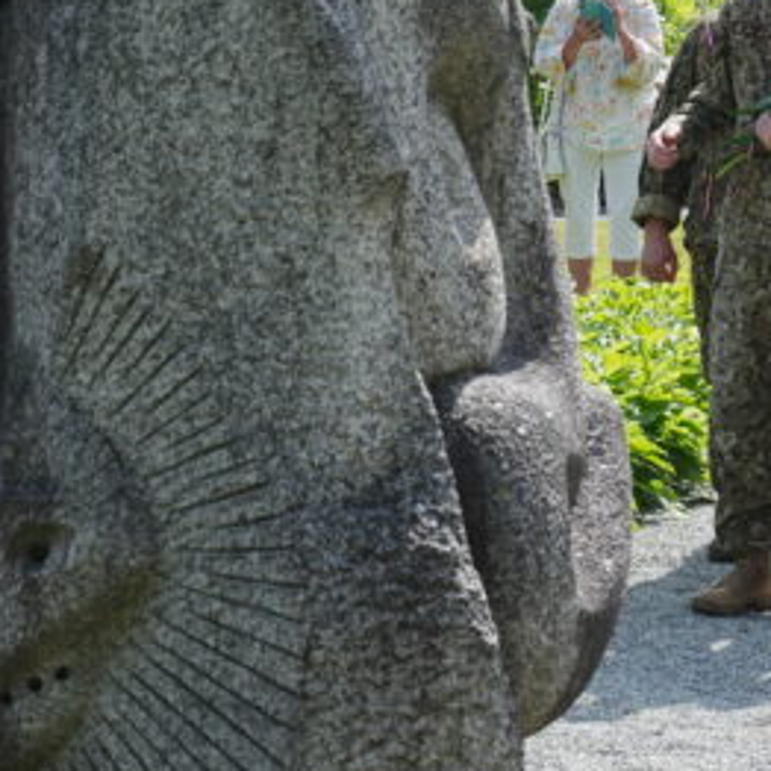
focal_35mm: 186
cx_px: -29
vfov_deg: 9.4
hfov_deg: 9.3
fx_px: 4687
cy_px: 237
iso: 320
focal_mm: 56
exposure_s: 1/320
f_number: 8
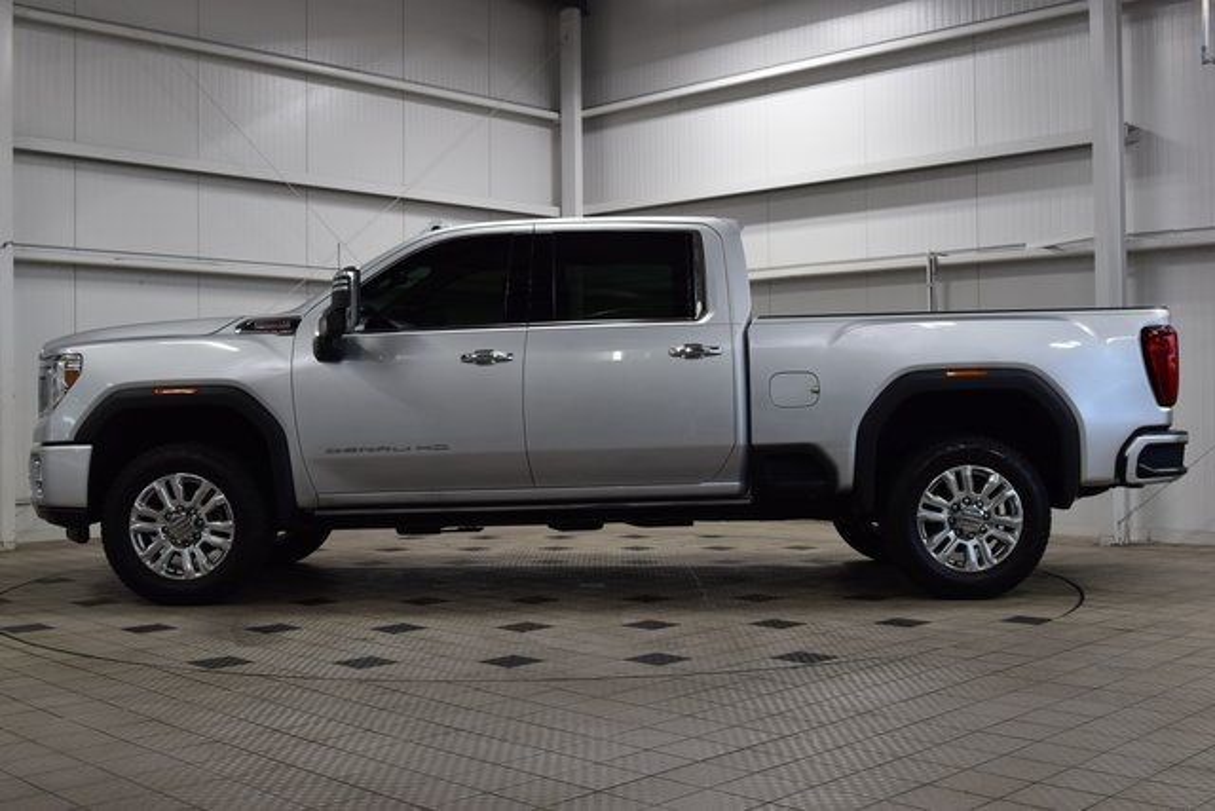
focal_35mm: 40
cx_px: 608
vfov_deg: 33.0
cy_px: 406
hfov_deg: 47.9
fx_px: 1367
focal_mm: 27
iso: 400
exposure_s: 1/30
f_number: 7.1
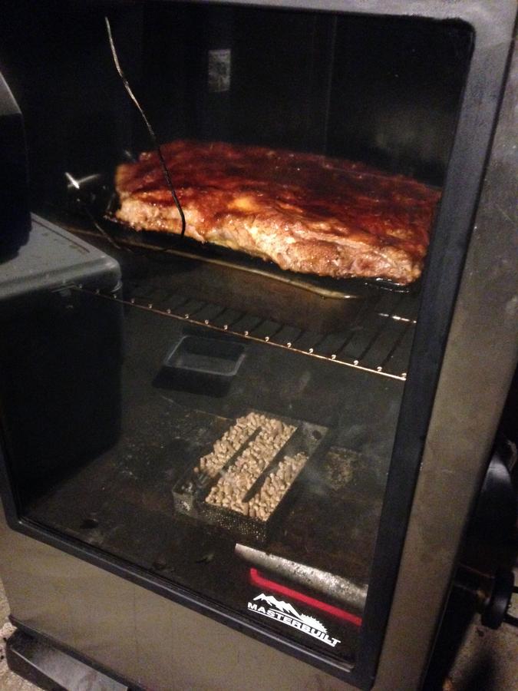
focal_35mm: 33
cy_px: 346
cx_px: 259
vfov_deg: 55.4
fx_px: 658
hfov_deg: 42.9
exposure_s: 1/15
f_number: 2.4
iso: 800
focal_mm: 4.12
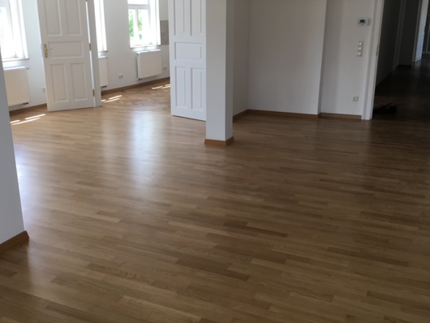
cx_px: 190
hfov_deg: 52.5
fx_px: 435
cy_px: 151
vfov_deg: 40.7
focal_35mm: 35
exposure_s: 1/100
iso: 32
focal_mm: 4.15
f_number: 2.2
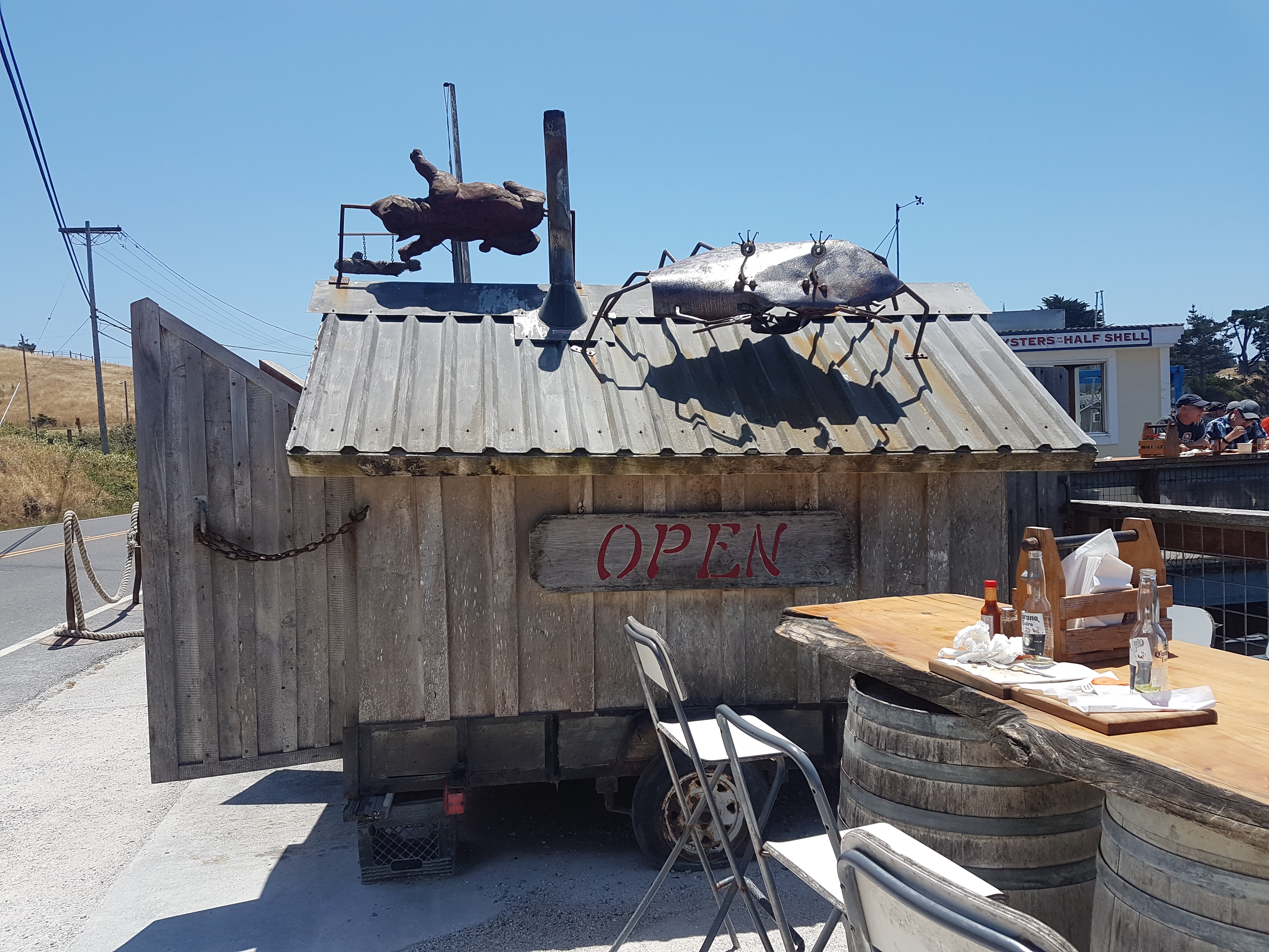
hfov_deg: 67.3
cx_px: 634
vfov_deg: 53.1
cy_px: 476
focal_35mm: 26
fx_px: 953
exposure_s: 1/2344
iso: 40
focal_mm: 4.2
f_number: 1.7
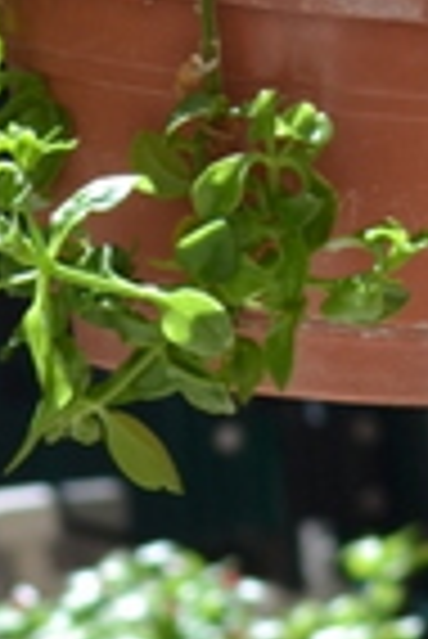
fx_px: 20276
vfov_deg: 1.8
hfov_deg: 1.2
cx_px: -9
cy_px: -40
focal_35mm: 1140
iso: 250
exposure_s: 1/250
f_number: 8
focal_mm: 135
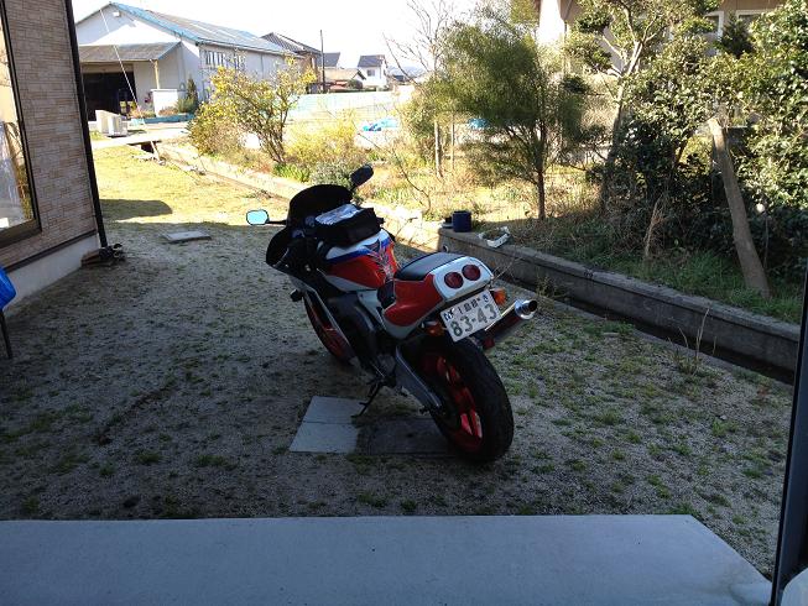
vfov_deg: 40.7
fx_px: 817
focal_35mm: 35
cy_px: 303
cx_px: 404
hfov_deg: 52.6
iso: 50
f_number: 2.4
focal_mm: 4.28
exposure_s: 1/297
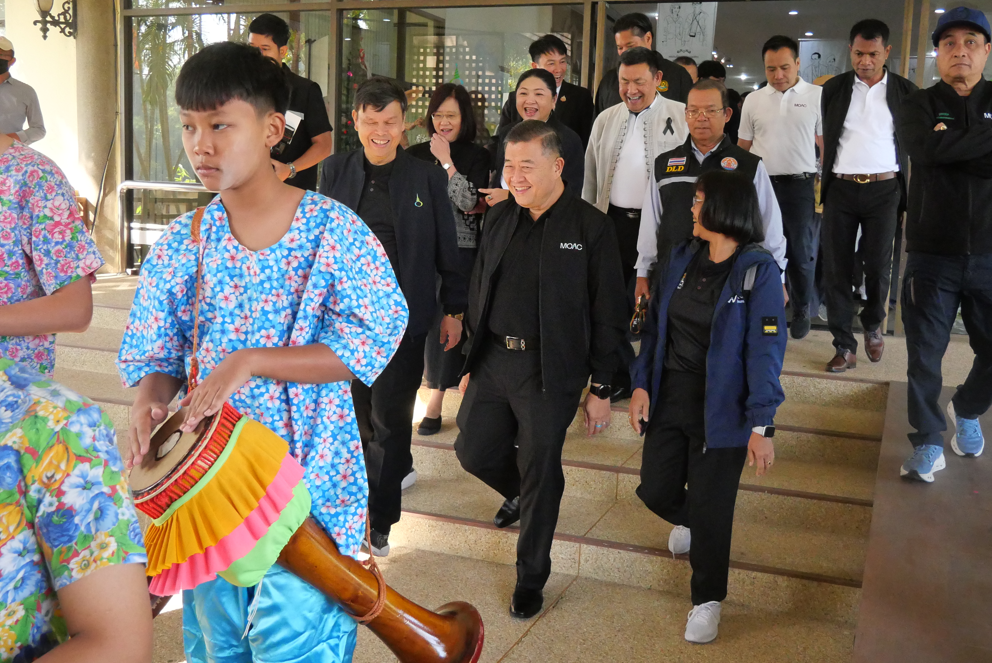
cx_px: 524
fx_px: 1020
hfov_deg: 51.8
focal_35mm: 37
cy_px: 322
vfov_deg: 36.0
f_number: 4
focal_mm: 14
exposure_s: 1/500
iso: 3200
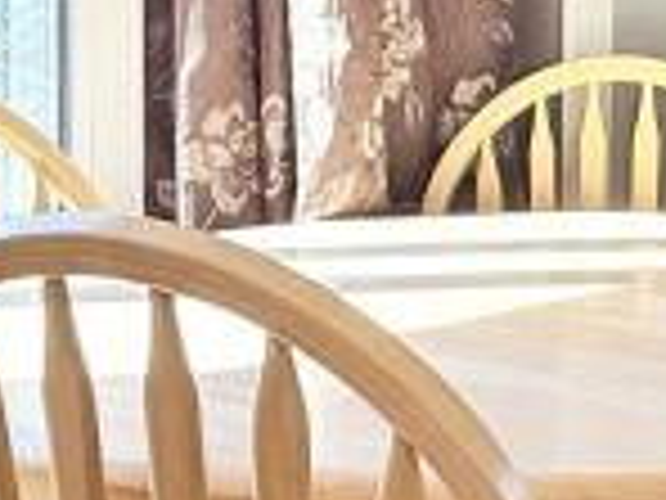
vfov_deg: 15.1
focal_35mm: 97
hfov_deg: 19.4
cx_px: 729
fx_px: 1866
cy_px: 50
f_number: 2.2
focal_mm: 2.22
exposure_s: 1/257
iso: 64
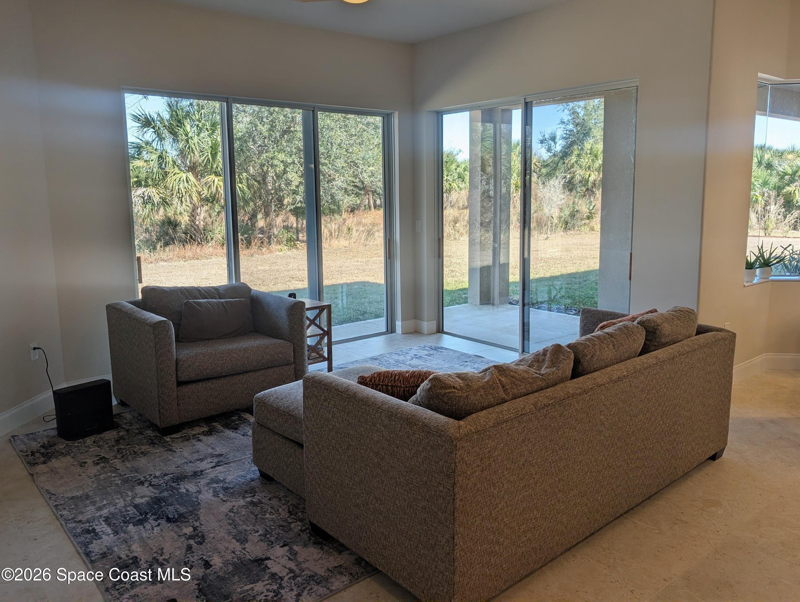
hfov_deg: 71.5
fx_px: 555
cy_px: 301
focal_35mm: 24
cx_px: 400
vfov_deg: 56.9
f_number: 1.68
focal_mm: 6.9
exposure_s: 1/208
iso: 19
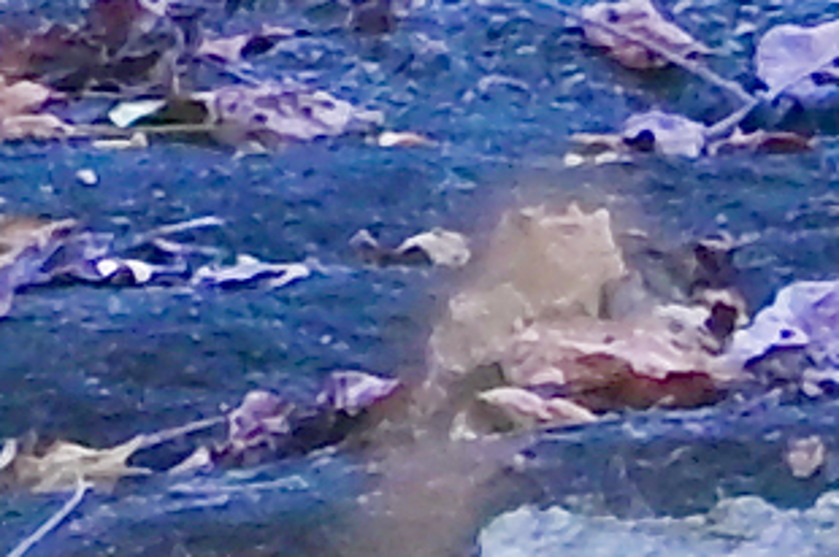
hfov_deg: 0.8
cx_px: -1367
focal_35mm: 2712
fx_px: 63137
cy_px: -446
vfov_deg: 0.5
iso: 1400
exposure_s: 1/250
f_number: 6.3
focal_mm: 400
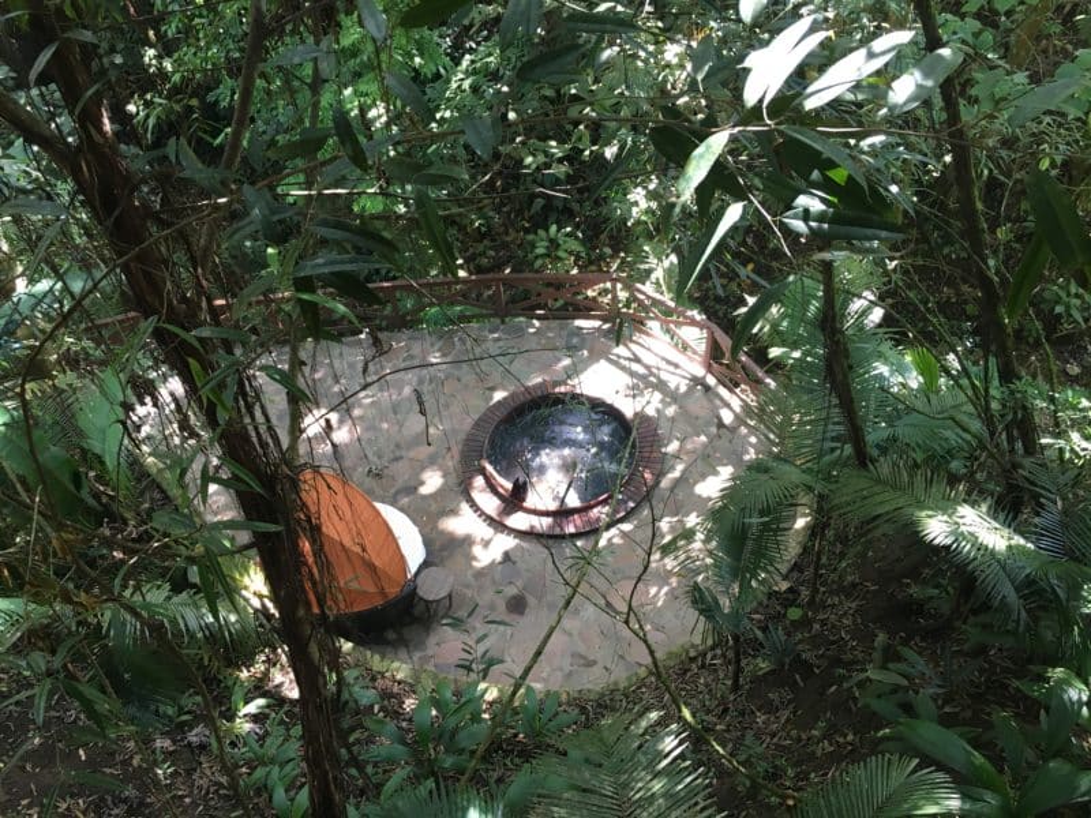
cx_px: 546
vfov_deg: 48.2
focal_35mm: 29
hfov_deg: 61.7
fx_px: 914
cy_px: 409
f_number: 2.2
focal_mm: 4.15
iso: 64
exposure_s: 1/30
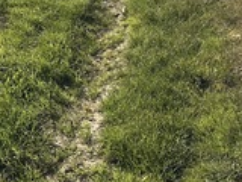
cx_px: 101
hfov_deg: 21.8
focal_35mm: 90
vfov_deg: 14.4
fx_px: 629
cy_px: -152
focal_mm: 6.86
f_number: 1.78
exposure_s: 1/9709
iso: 80
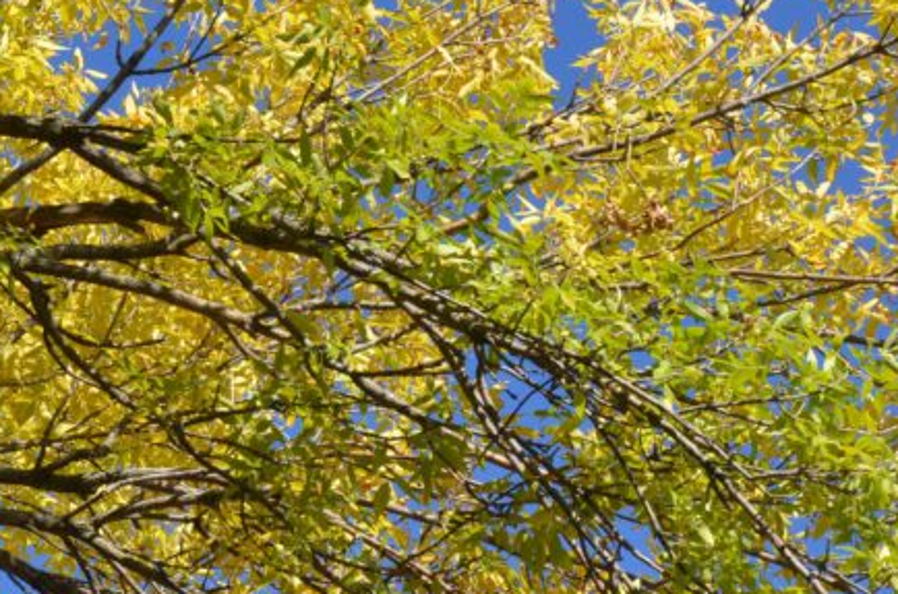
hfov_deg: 12.1
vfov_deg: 8.0
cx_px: 209
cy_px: 358
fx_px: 4230
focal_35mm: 170
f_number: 13
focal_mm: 48
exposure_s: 1/640
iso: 800
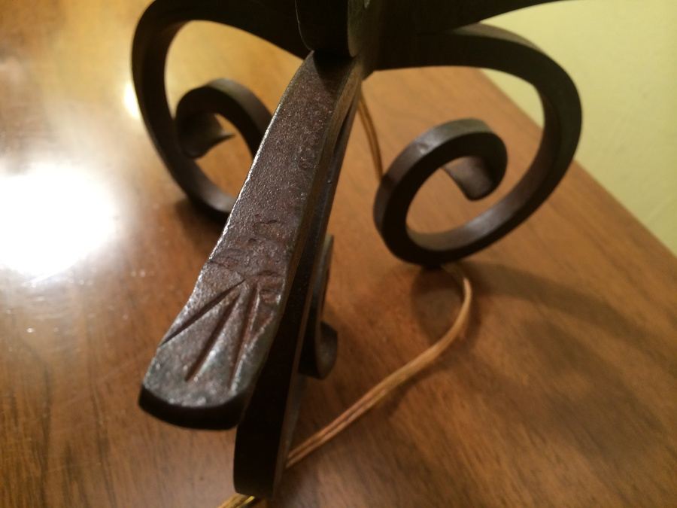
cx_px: 338
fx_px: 587
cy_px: 254
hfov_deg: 60.0
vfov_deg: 46.8
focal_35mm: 30
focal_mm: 4.12
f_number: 2.2
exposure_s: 1/30
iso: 50
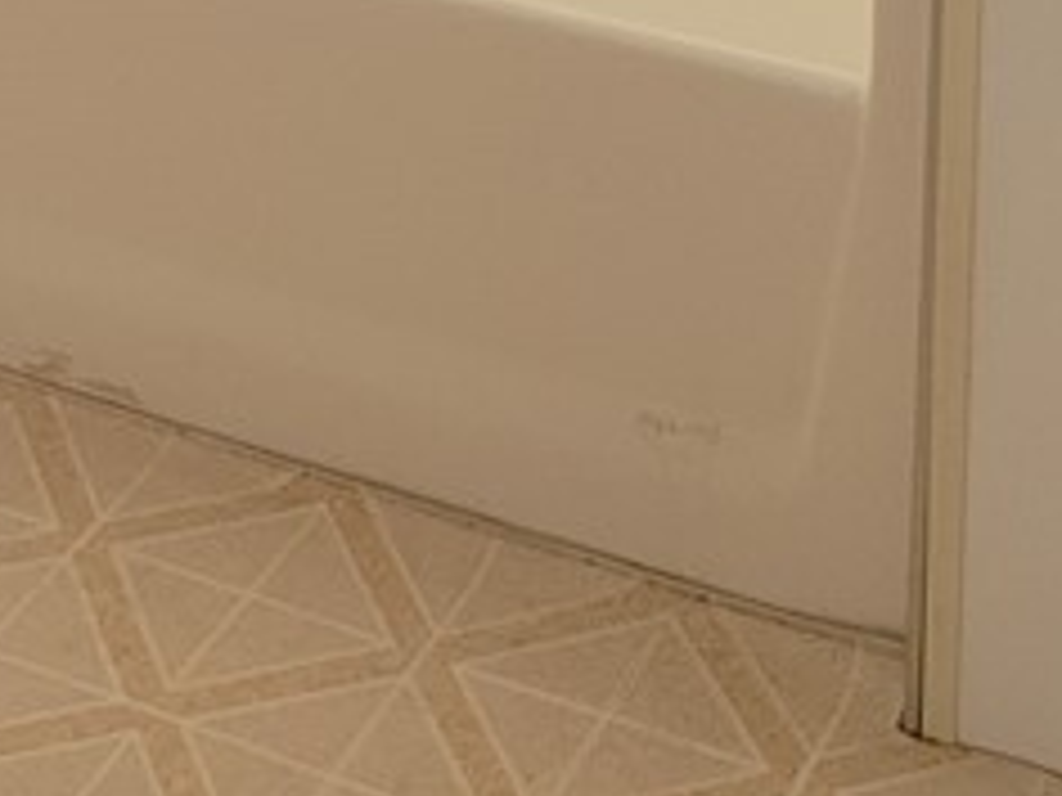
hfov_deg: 17.2
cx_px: 144
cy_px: -742
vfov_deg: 11.8
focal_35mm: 113
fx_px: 3467
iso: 320
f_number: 1.8
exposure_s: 1/120
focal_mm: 5.4
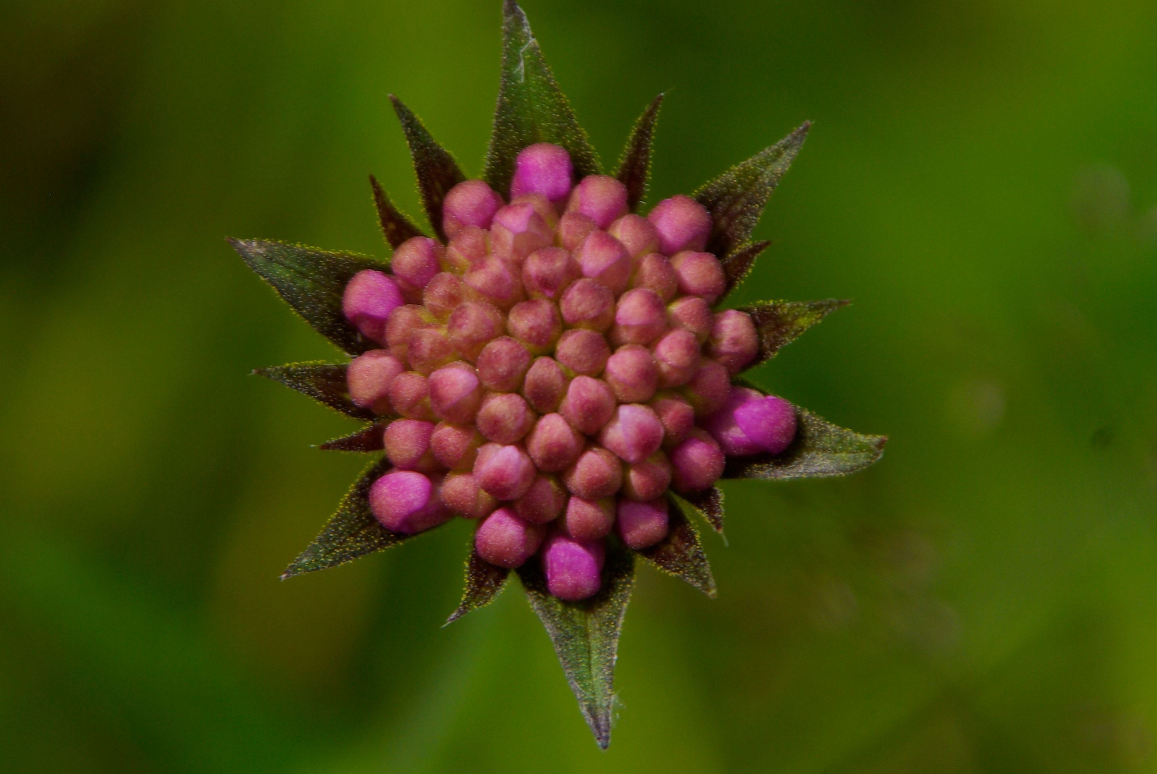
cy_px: 320
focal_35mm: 608
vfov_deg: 2.3
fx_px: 19562
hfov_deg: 3.4
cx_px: 607
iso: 200
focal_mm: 300
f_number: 6.7
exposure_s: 1/350
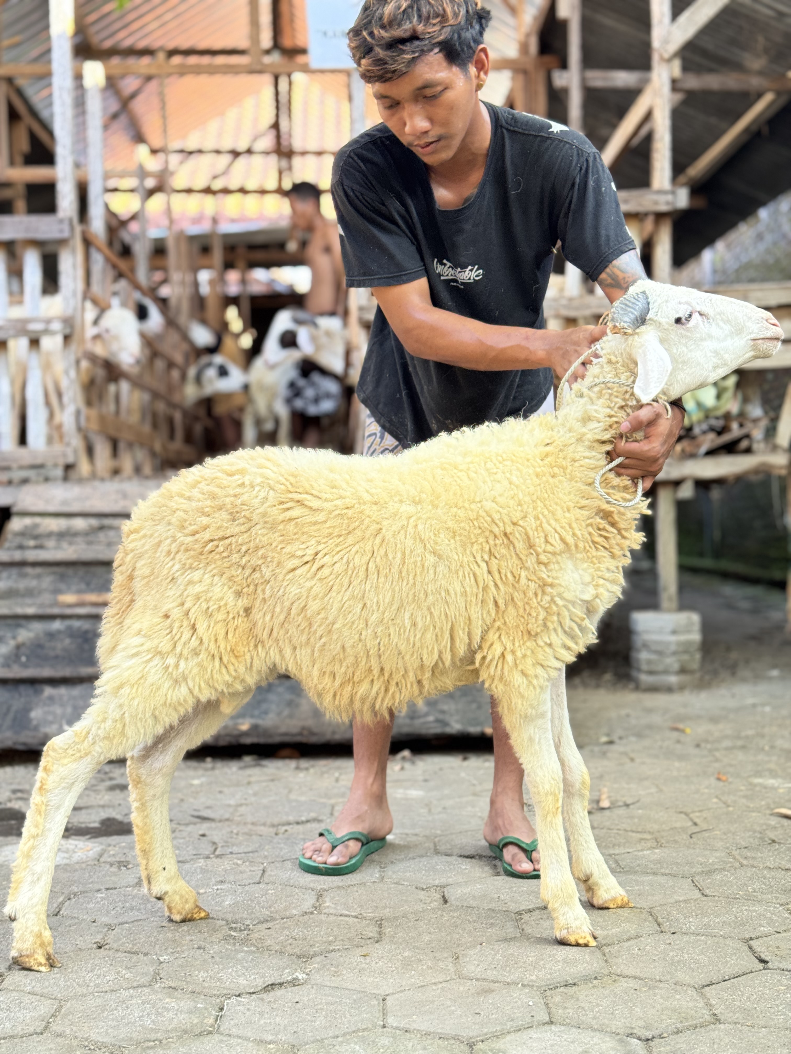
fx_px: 1462
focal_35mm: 48
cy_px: 527
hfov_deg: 30.3
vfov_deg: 39.7
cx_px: 396
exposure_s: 1/67
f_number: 1.78
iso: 100
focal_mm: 6.76
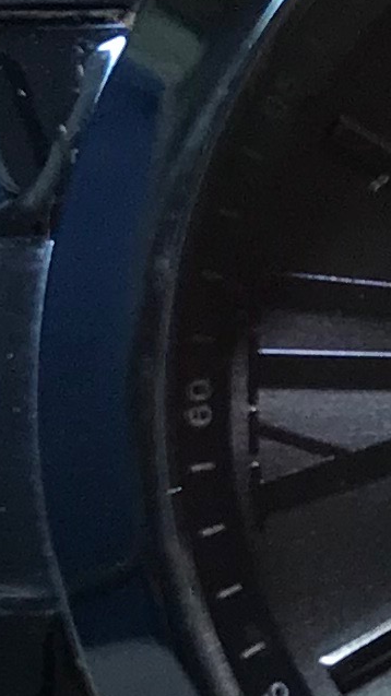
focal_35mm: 193
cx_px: 785
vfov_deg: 11.1
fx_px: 3560
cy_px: 517
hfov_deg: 6.1
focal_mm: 3.99
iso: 32
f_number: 1.8
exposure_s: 1/100
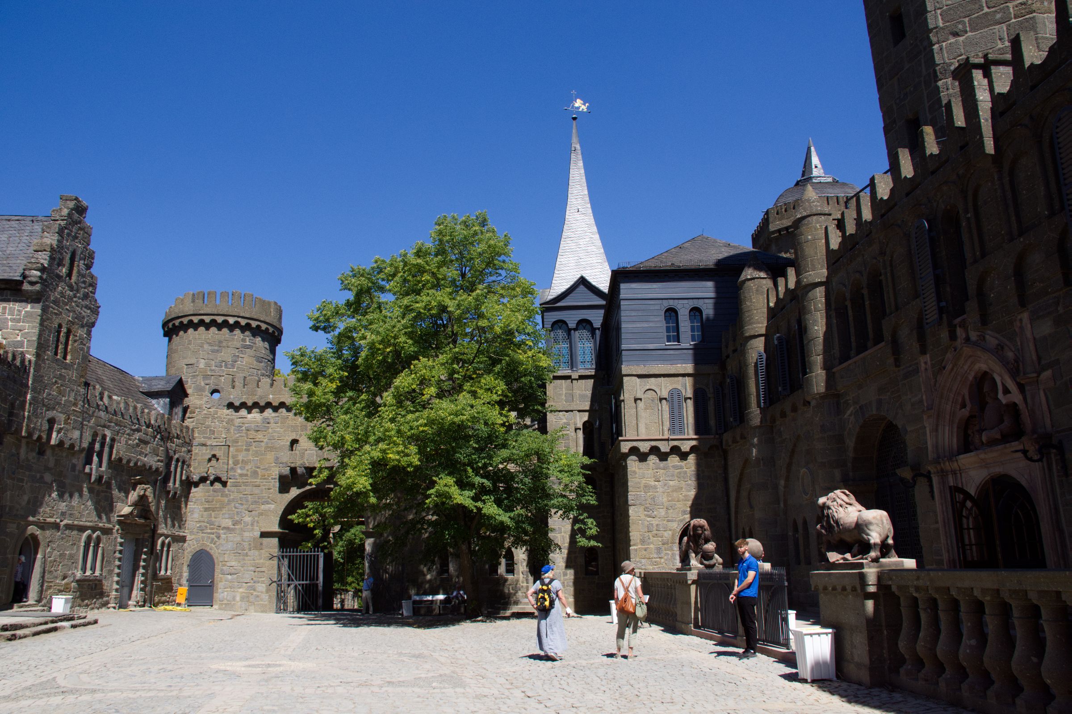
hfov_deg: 67.4
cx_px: 536
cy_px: 357
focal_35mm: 27
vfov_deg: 47.9
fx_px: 804
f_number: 9
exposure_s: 1/500
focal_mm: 18
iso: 400
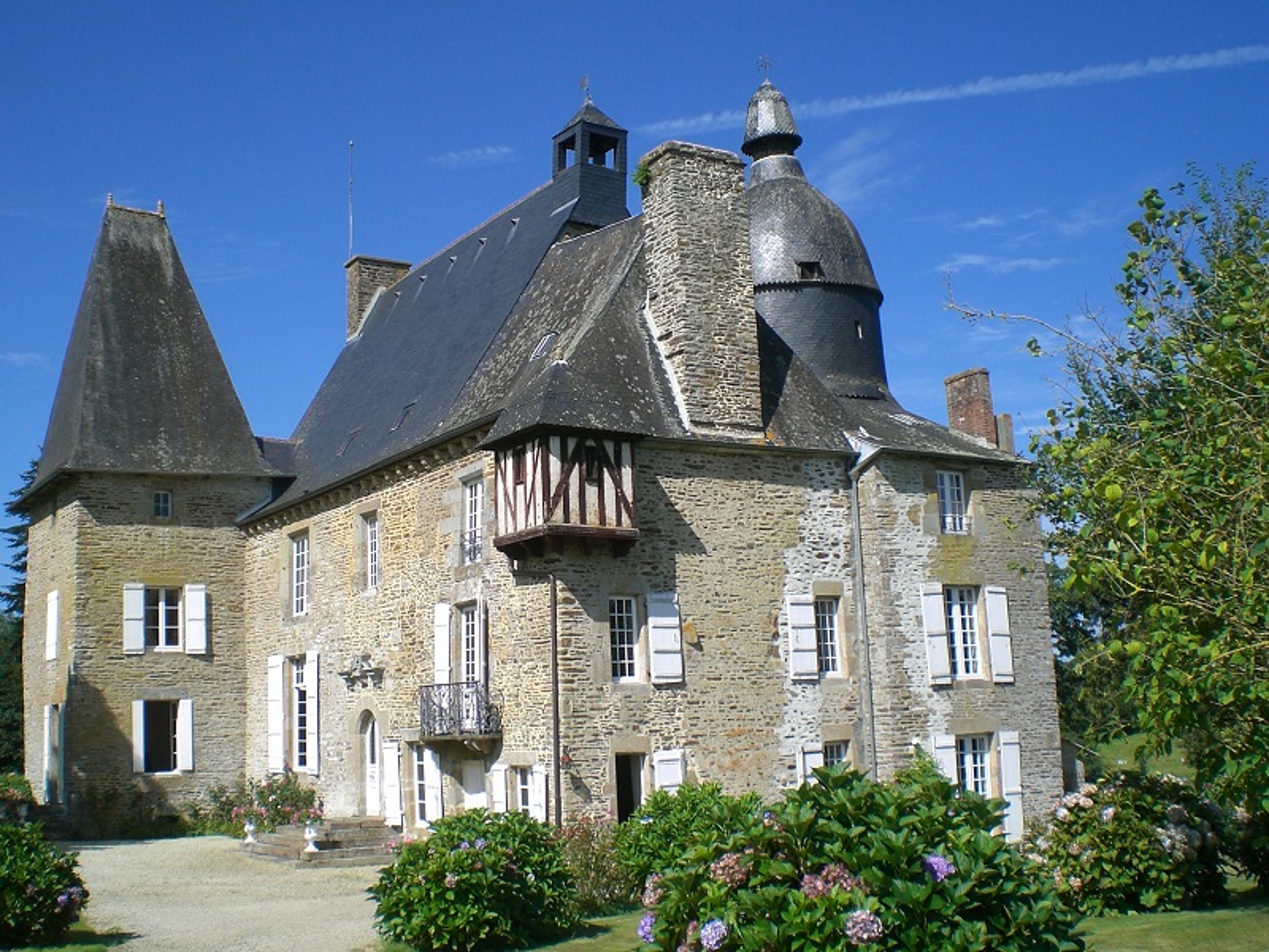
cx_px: 634
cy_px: 476
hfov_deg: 49.0
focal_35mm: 38
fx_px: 1393
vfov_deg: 37.7
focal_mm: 6.3
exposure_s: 1/500
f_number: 4.4
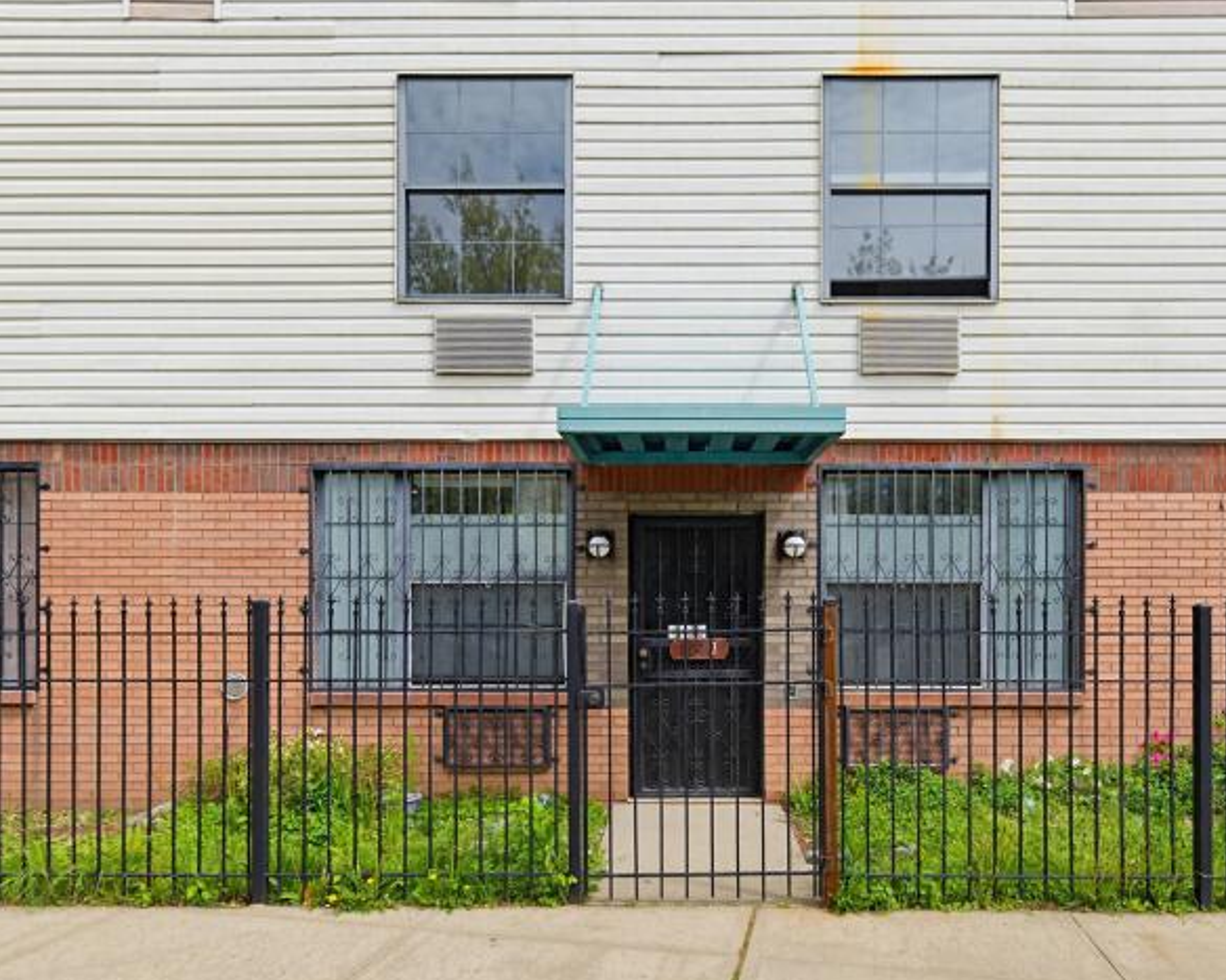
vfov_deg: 63.1
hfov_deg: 74.9
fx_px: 798
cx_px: 672
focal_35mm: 22
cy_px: 491
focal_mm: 19
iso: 1000
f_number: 9
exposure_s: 1/1000
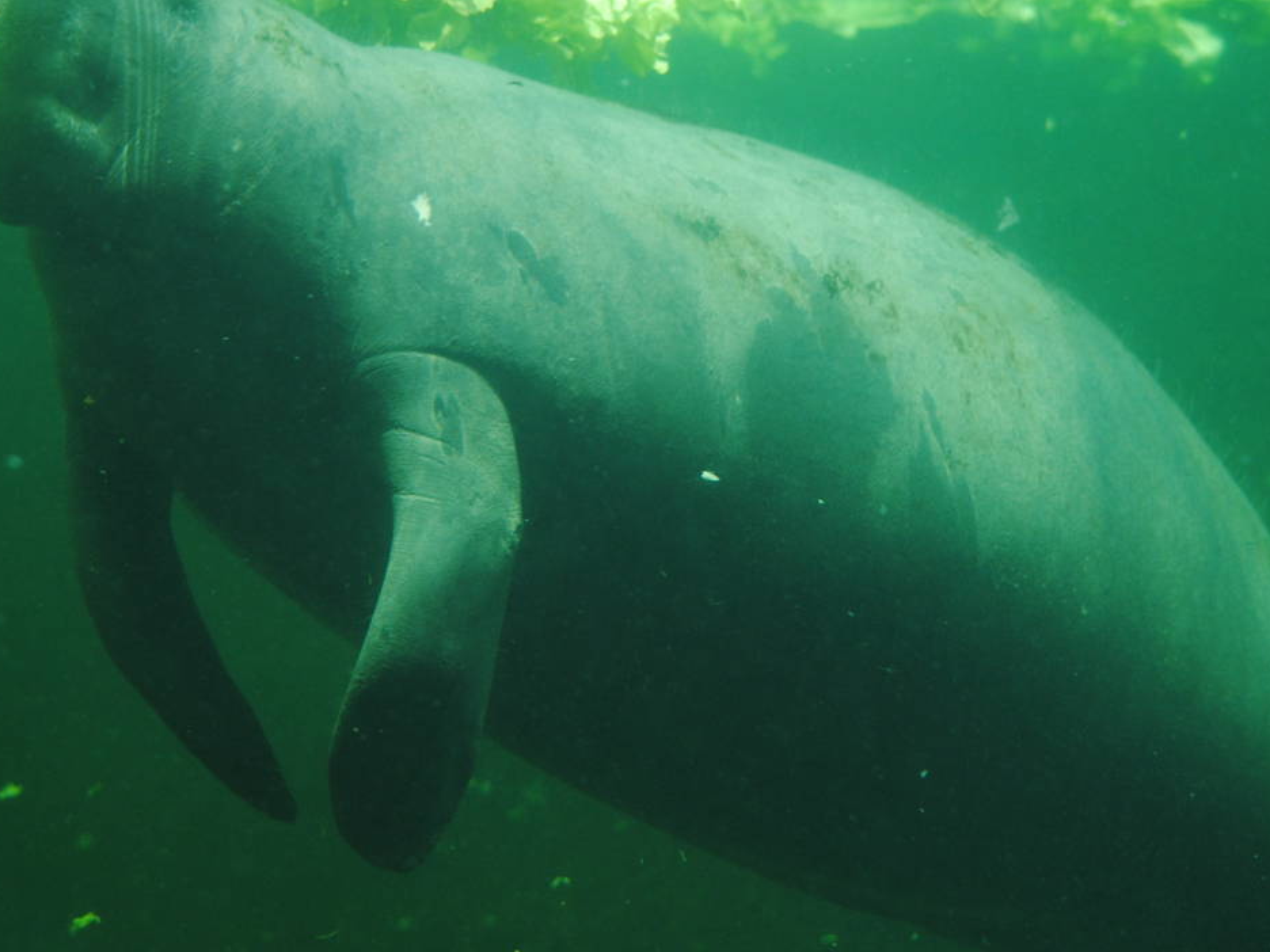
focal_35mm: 136
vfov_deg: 10.9
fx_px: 4983
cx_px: 806
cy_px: 638
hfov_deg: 14.5
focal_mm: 55
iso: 200
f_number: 4.5
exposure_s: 1/60
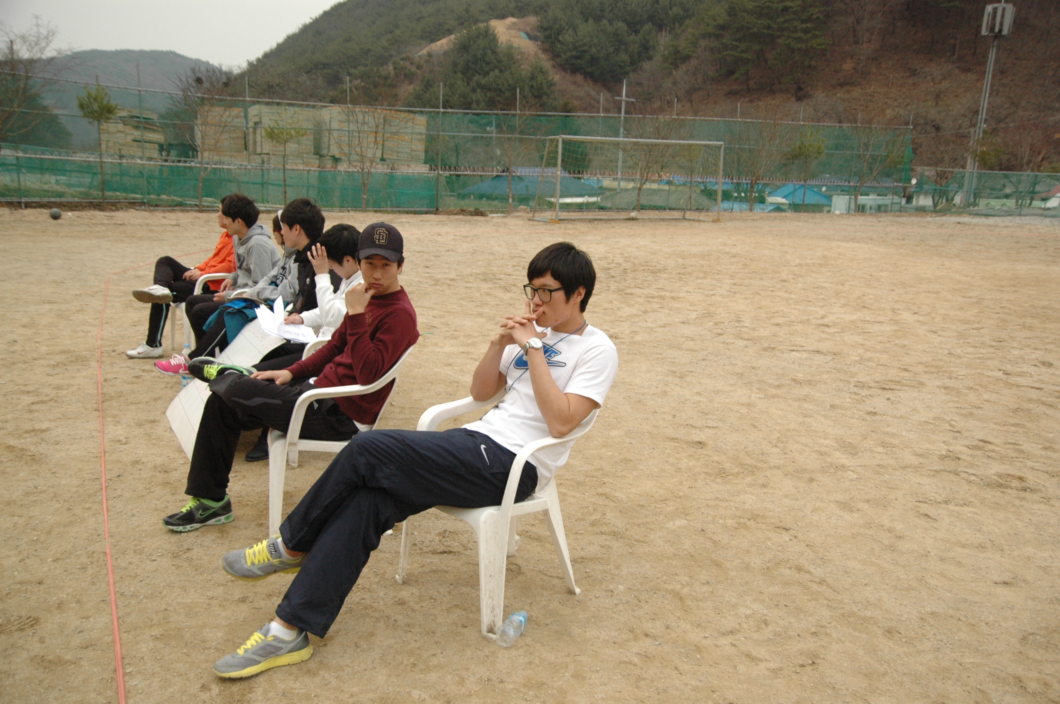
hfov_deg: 62.0
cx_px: 530
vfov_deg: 43.5
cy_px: 352
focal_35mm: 30
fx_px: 882
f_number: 2.8
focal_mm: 20
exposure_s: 1/4000
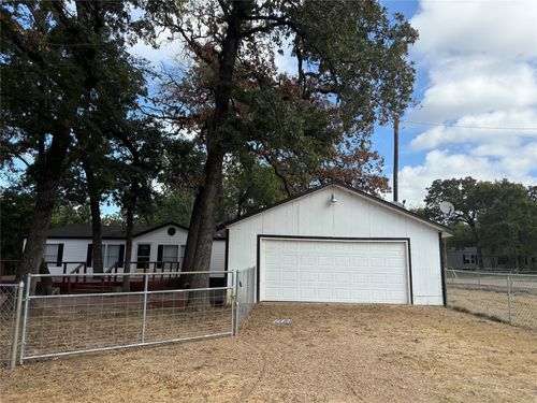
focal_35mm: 24
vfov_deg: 56.8
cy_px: 202
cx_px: 268
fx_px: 372
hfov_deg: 71.6
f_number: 1.78
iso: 100
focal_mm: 6.76
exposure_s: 1/2703
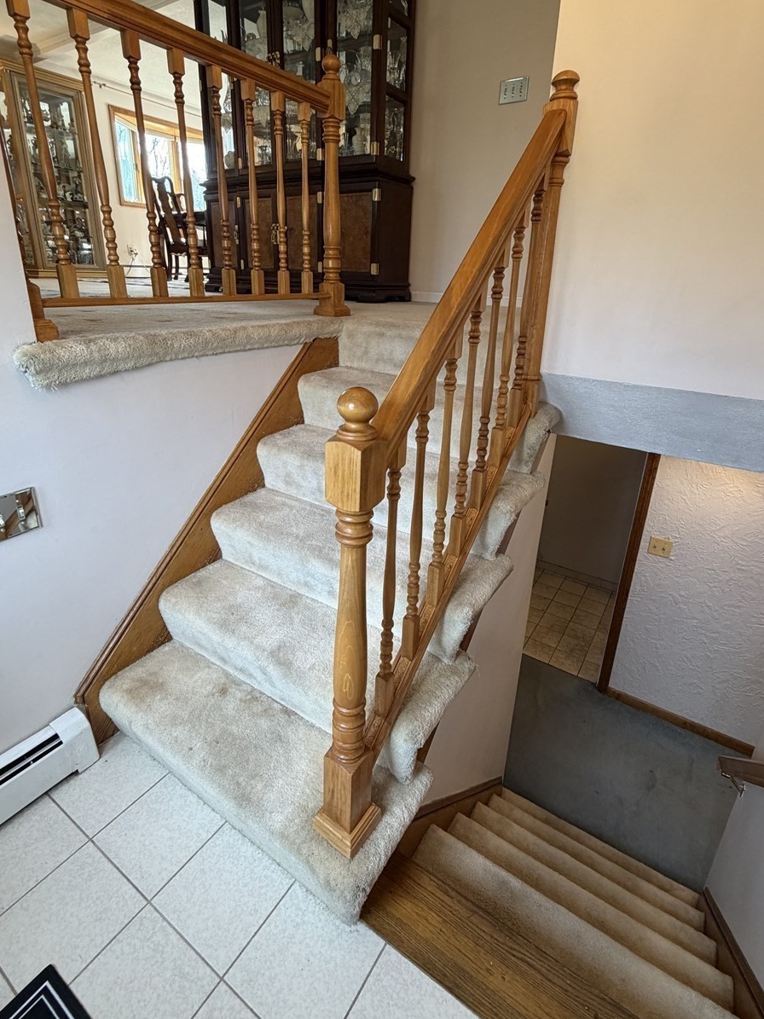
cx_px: 379
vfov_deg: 87.5
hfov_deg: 71.6
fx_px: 530
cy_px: 460
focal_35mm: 18
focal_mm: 2.22
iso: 200
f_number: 2.2
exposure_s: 1/120
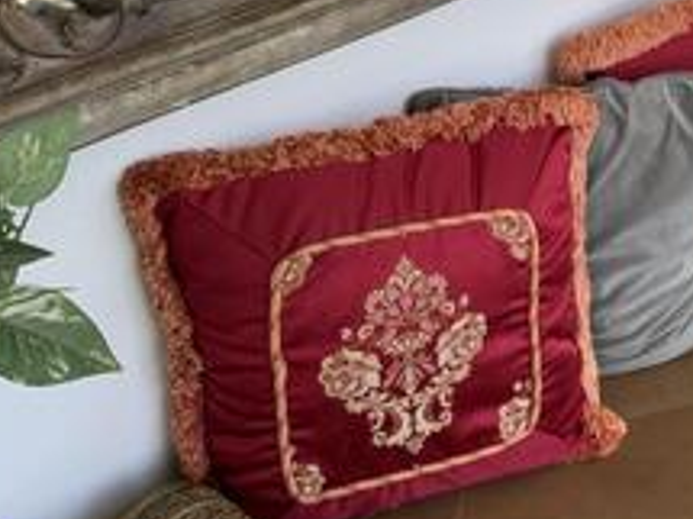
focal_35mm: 54
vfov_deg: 26.6
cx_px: 606
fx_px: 1080
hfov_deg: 33.9
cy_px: 122
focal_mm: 3
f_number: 1.8
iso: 64
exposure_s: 1/120
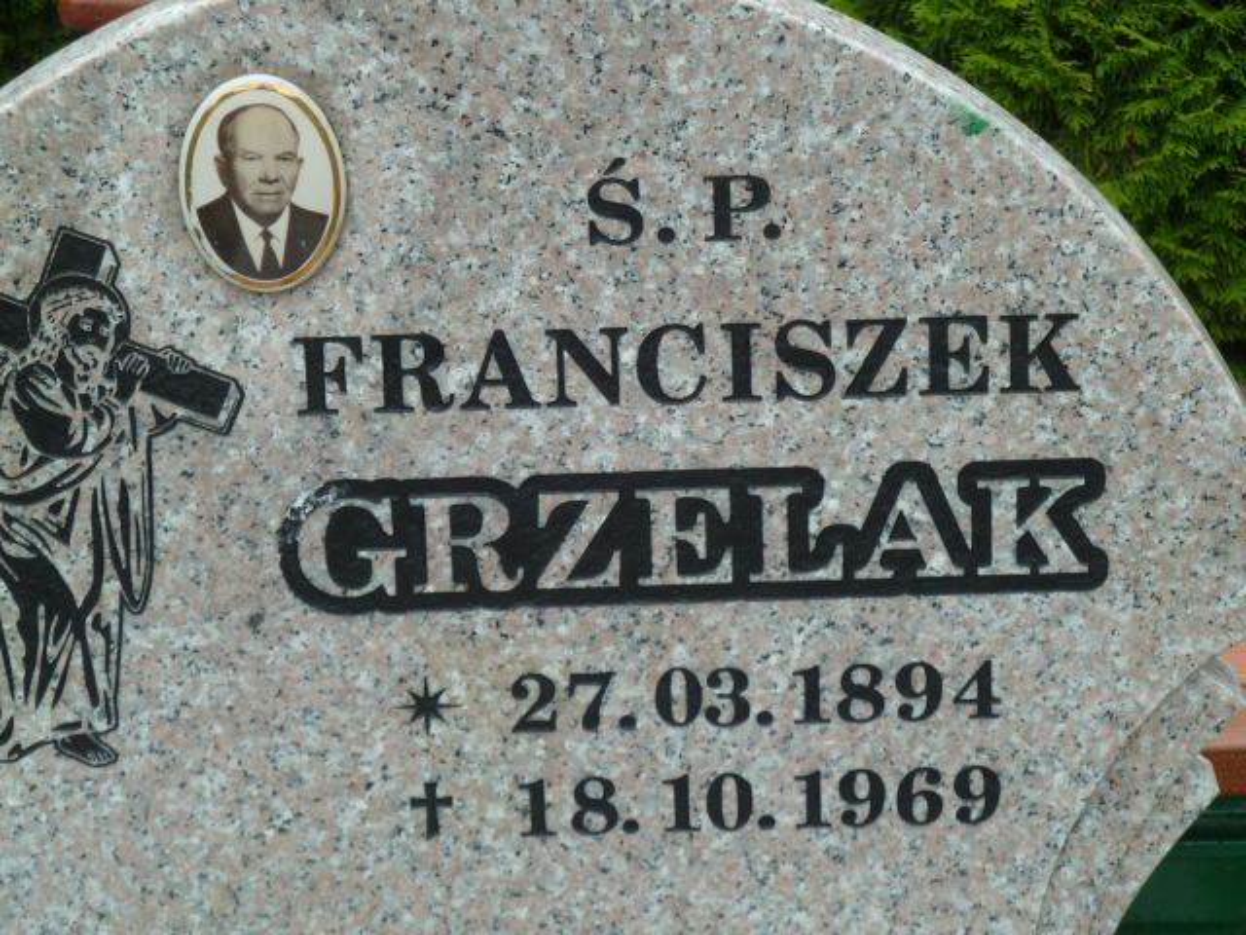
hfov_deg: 14.4
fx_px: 4931
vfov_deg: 10.8
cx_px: 623
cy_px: 468
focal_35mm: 137
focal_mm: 22.5
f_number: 4.5
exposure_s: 1/160
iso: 80
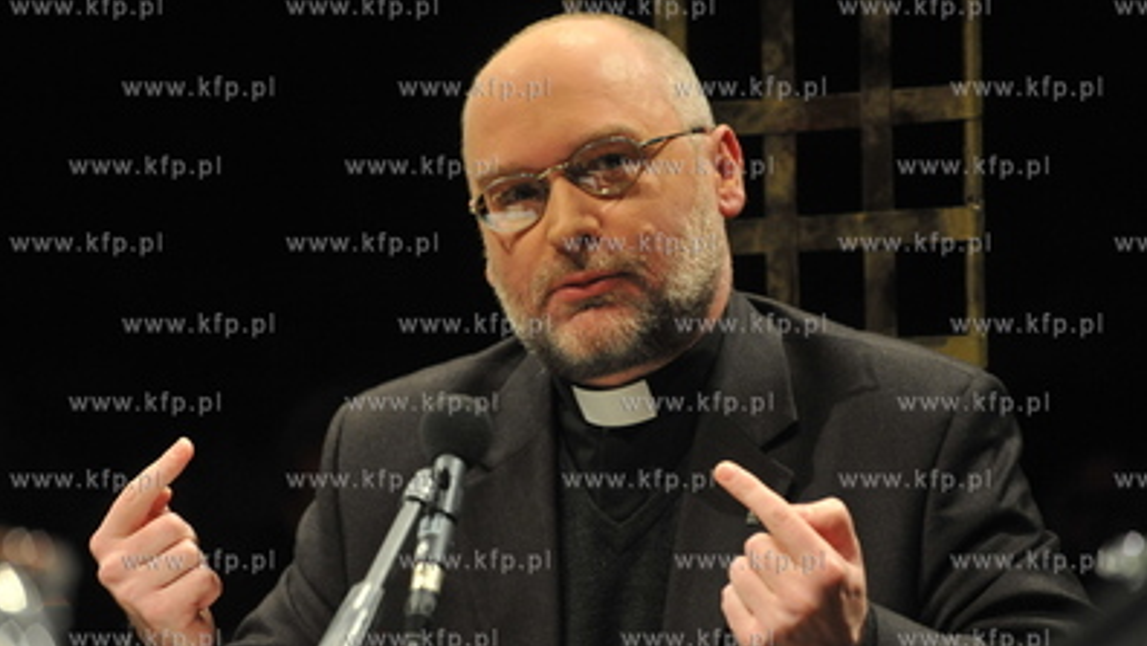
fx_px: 4502
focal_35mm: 148
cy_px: 362
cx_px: 576
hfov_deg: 14.5
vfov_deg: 8.2
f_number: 5
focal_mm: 140
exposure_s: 1/200
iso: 3200
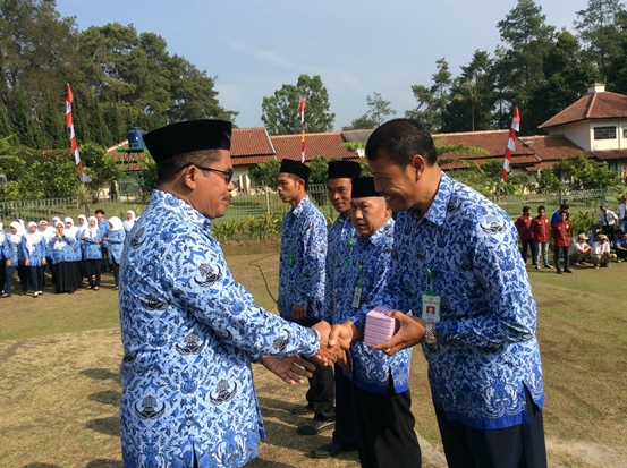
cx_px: 314
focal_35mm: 32
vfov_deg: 44.1
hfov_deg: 56.9
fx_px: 579
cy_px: 234
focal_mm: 3.3
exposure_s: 1/1271
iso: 32
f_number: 2.4
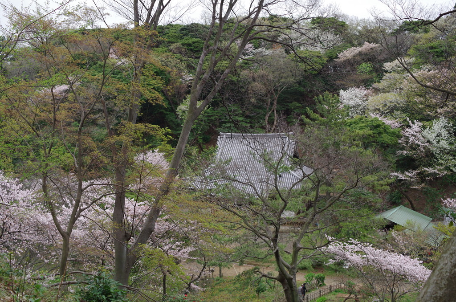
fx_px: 657
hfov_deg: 38.3
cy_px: 151
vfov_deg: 25.9
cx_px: 228
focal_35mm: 52
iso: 100
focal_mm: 35
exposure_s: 1/160
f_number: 4
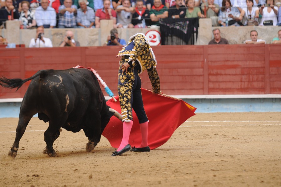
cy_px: 94
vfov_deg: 6.5
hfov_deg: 9.8
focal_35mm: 210
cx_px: 140
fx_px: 1637
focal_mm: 140
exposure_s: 1/320
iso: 500
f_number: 2.8
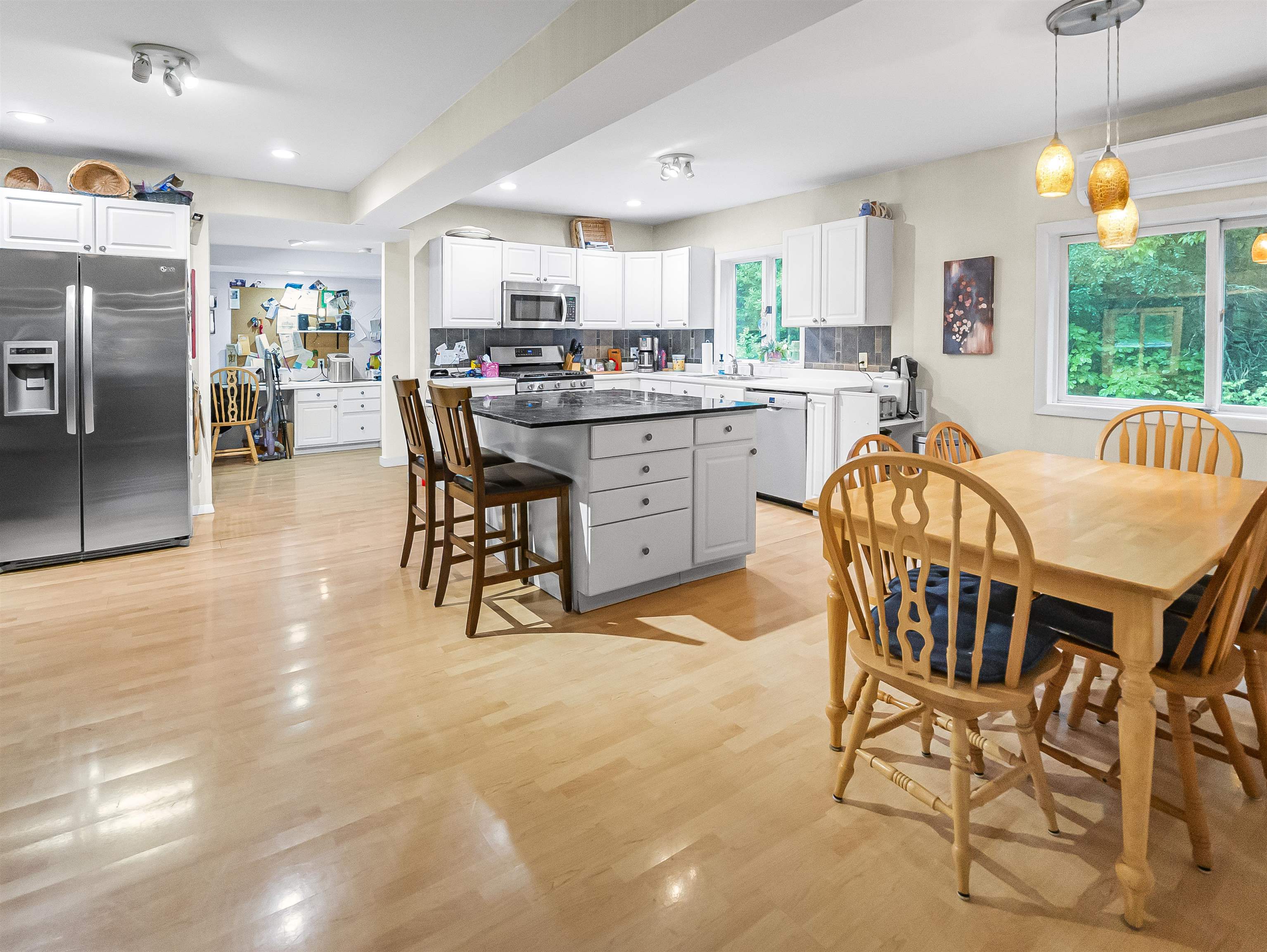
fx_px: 586
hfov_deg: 94.5
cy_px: 476
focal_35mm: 16
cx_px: 634
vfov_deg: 78.2
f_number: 2.8
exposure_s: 1/60
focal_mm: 8
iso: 1600
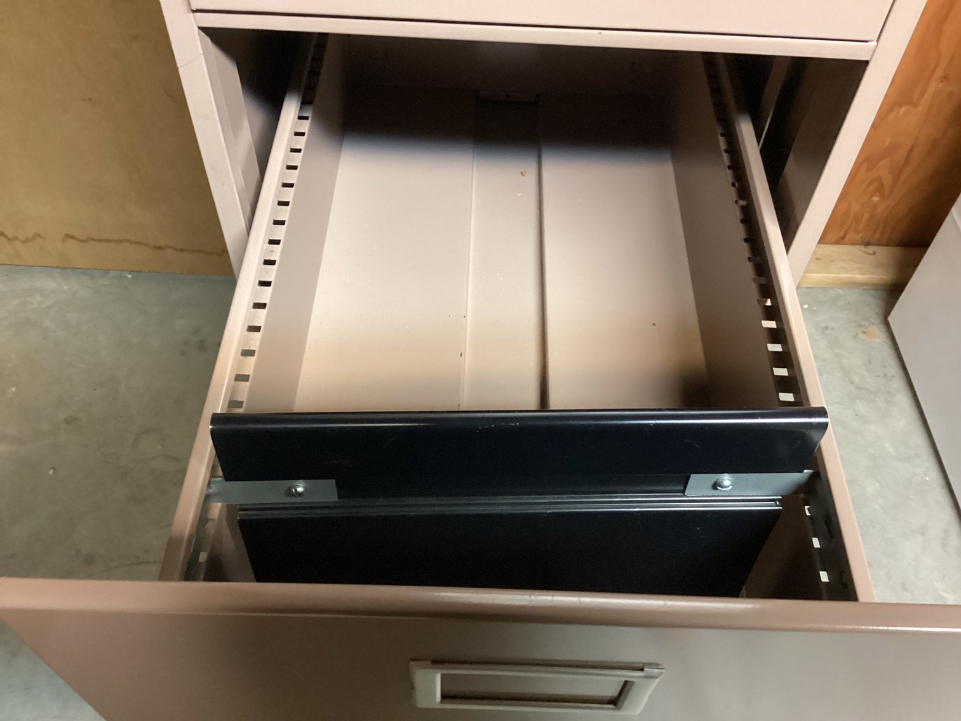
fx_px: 861
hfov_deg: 58.3
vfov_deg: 45.4
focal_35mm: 31
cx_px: 480
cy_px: 360
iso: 500
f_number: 2.4
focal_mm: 3.3
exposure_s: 1/30
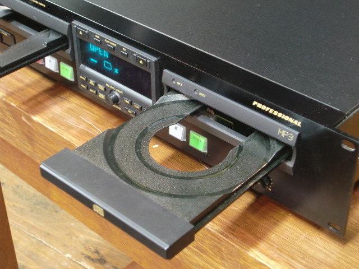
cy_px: 134
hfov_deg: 29.4
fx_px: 684
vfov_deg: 22.3
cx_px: 180
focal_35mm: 66
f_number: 4.1
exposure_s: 1/2
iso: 200
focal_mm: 11.7
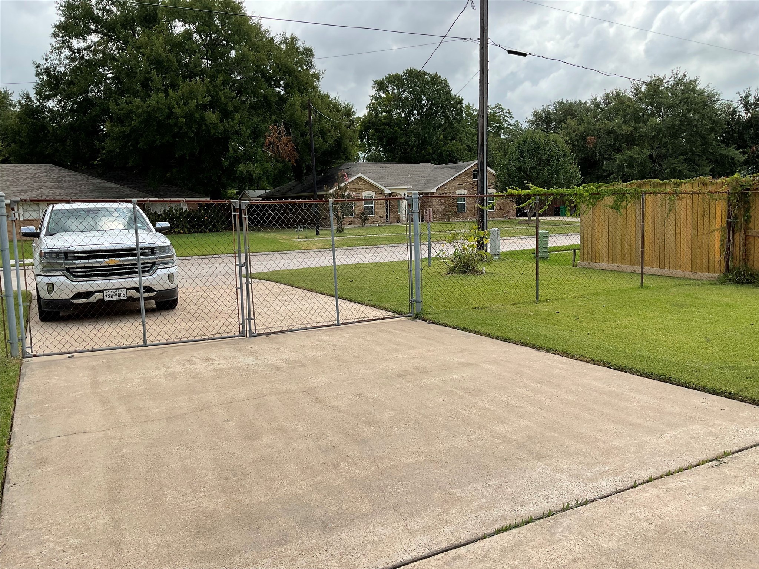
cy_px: 284
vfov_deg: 48.2
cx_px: 380
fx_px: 636
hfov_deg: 61.7
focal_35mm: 29
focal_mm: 3
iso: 16
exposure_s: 1/1912
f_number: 1.8
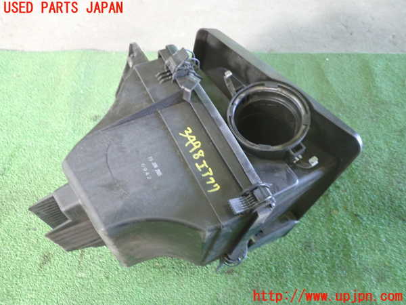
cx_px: 203
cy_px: 152
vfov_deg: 46.8
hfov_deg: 60.0
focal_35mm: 30
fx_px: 352
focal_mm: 5.4
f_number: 2.3
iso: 640
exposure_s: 1/30
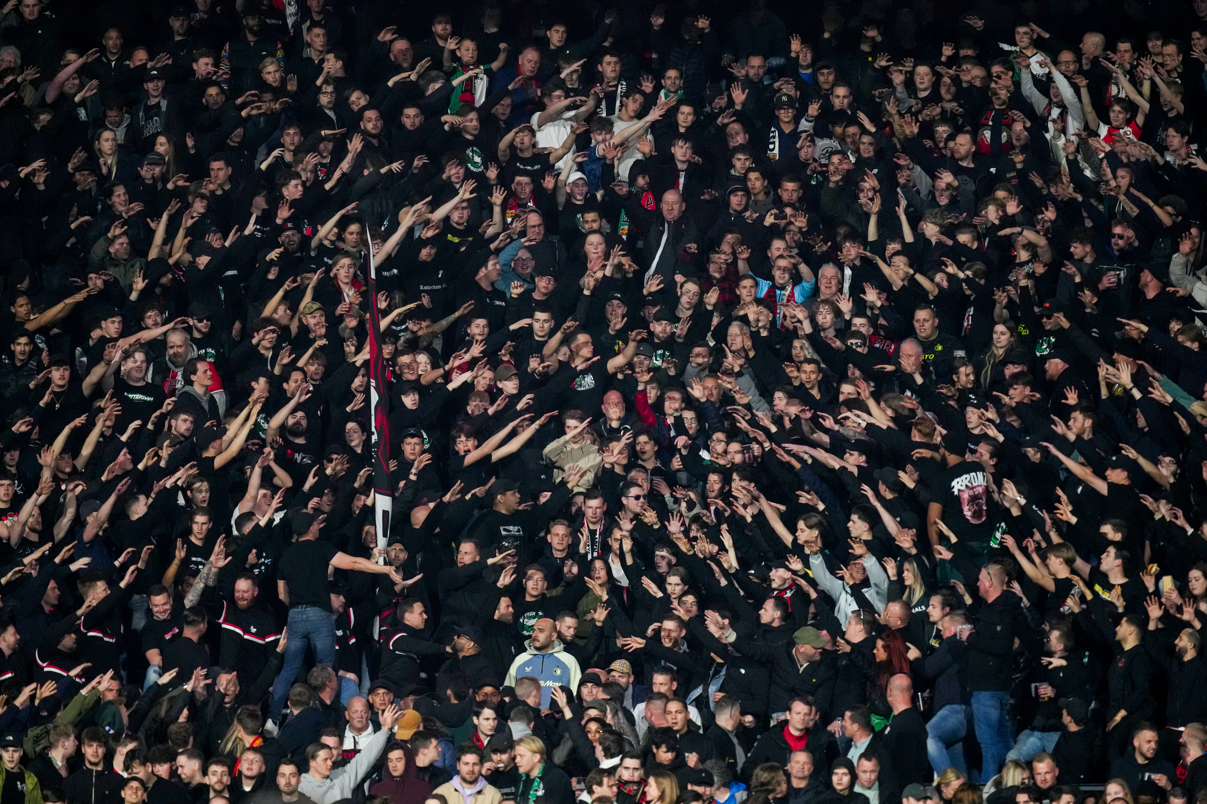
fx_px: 18874
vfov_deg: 2.4
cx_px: 602
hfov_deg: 3.7
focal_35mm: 563
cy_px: 403
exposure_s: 1/1250
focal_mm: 560
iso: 5000
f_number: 4
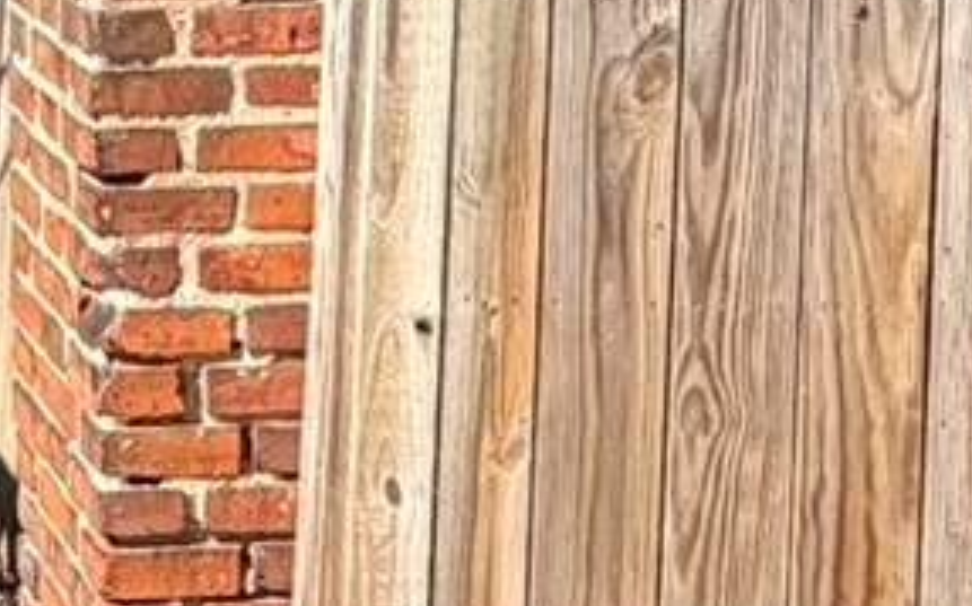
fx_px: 2806
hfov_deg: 17.6
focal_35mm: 106
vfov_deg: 11.7
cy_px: -376
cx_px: -494
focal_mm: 2.22
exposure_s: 1/770
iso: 25
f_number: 2.2
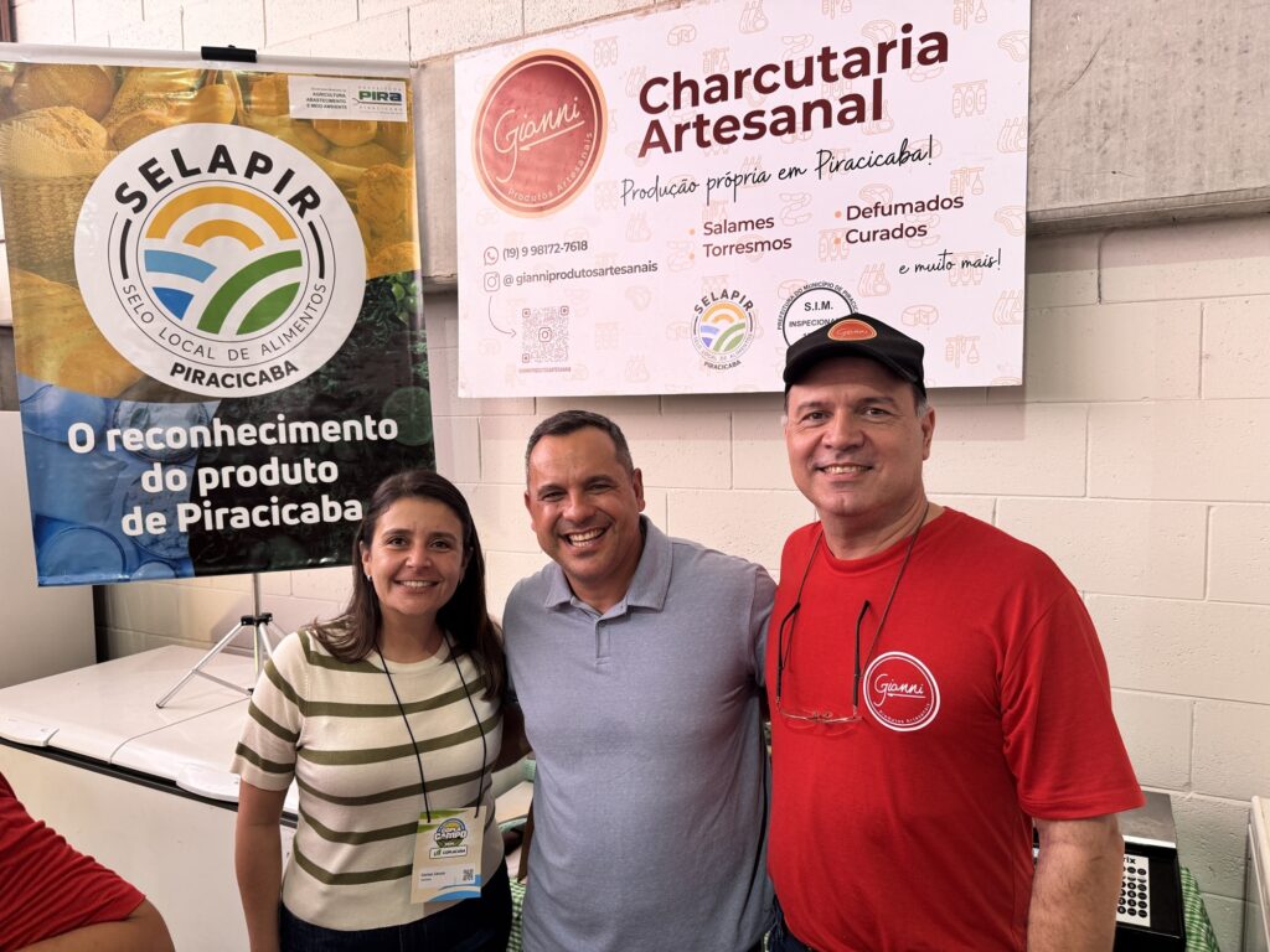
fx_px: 881
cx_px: 635
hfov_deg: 71.6
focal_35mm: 24
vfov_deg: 56.8
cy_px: 476
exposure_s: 1/121
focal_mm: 6.76
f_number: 1.78
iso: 125
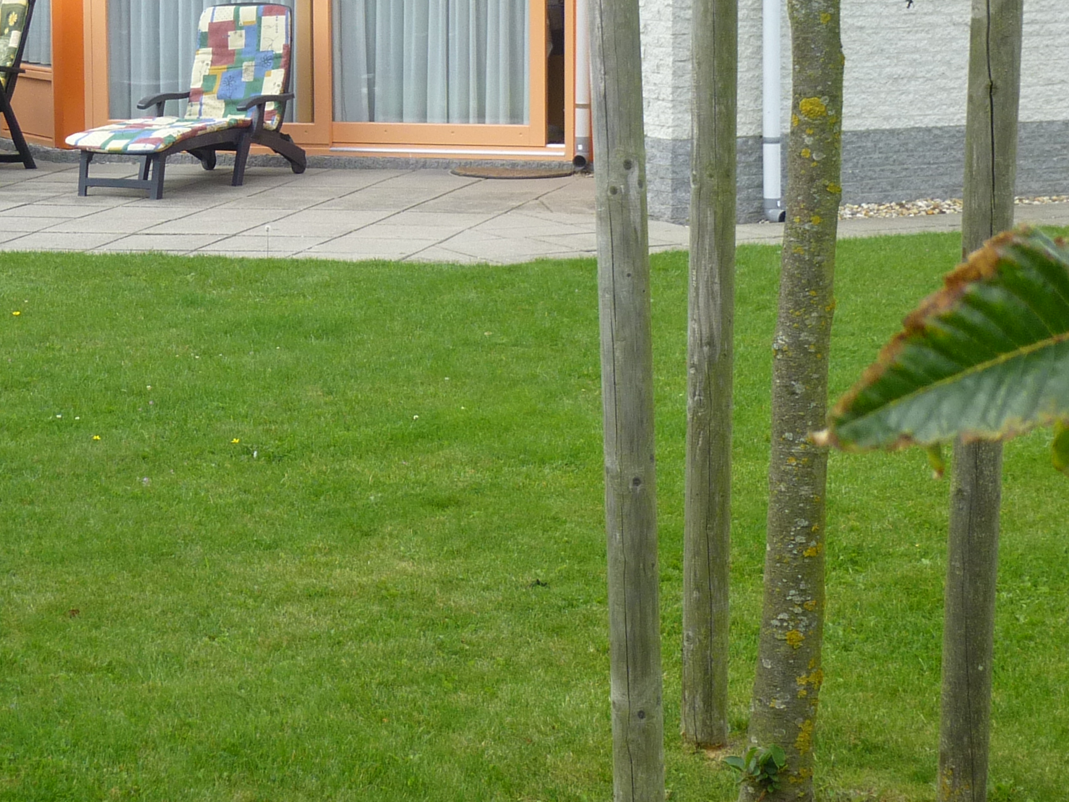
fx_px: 2625
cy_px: 127
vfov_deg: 17.2
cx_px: 255
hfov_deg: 22.8
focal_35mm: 85
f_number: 3.5
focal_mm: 6
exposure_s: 1/320
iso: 100
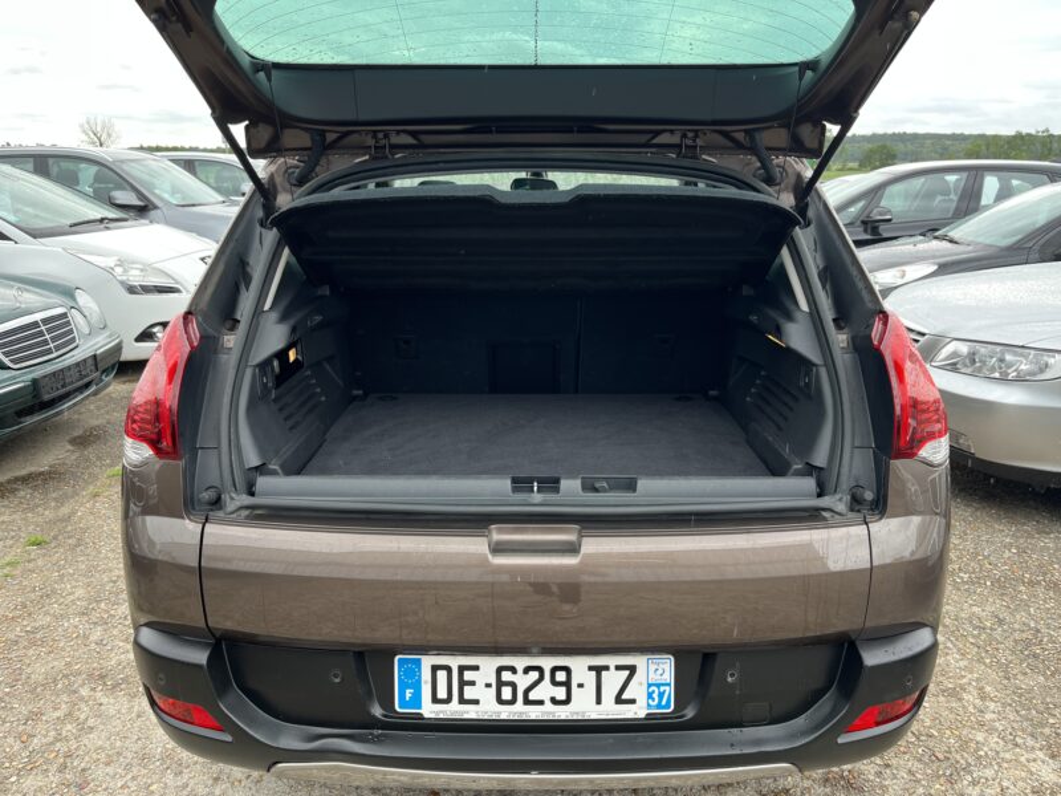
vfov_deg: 53.1
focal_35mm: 26
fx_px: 797
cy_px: 398
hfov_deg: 67.3
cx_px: 530
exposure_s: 1/355
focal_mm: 5.1
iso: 50
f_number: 1.6
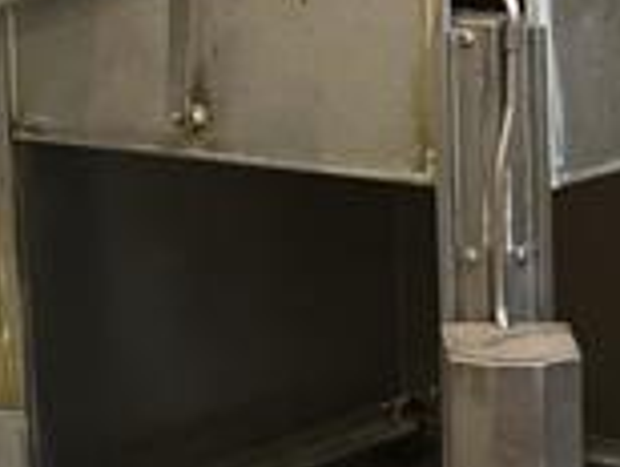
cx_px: -8
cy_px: 145
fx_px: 1937
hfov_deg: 17.7
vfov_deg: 13.7
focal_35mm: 108
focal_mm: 5.1
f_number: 1.6
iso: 400
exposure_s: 1/60
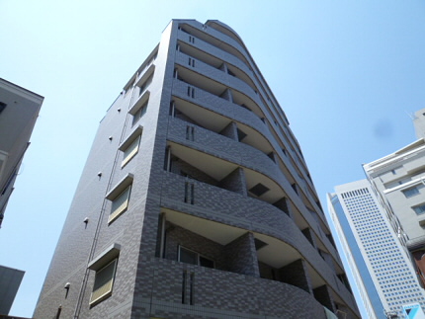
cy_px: 160
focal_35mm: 24
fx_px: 295
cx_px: 212
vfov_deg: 56.9
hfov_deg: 71.6
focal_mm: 4.3
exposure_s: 1/400
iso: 80
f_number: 4
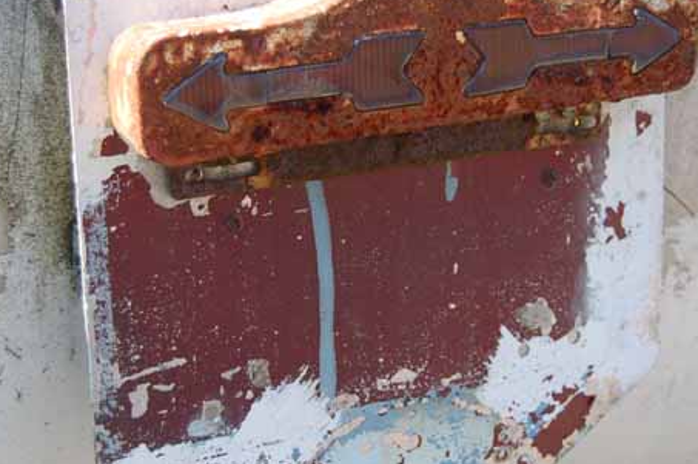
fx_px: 1584
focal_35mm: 82
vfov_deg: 16.6
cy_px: 192
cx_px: 378
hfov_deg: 24.8
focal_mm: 35
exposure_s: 1/500
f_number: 4.8
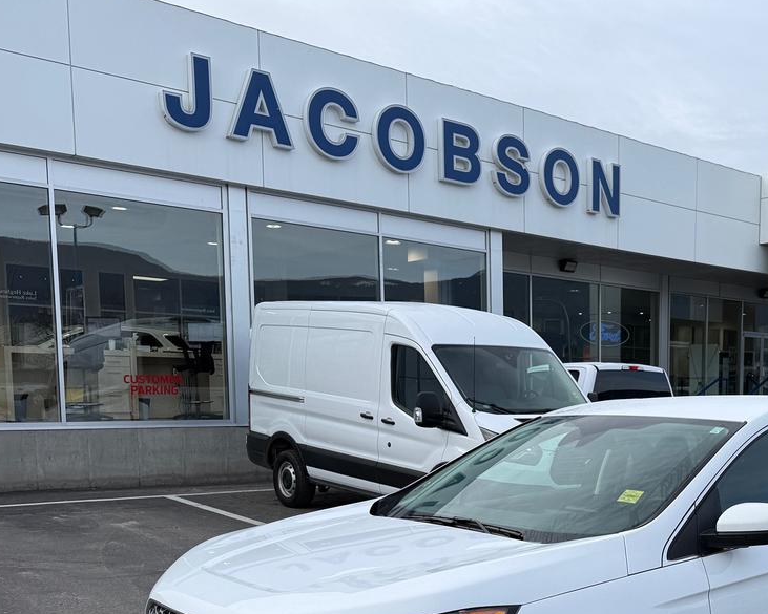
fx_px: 932
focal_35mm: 41
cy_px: 491
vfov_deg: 35.3
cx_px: 626
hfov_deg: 42.5
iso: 80
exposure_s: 1/2053
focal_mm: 6.76
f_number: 1.78
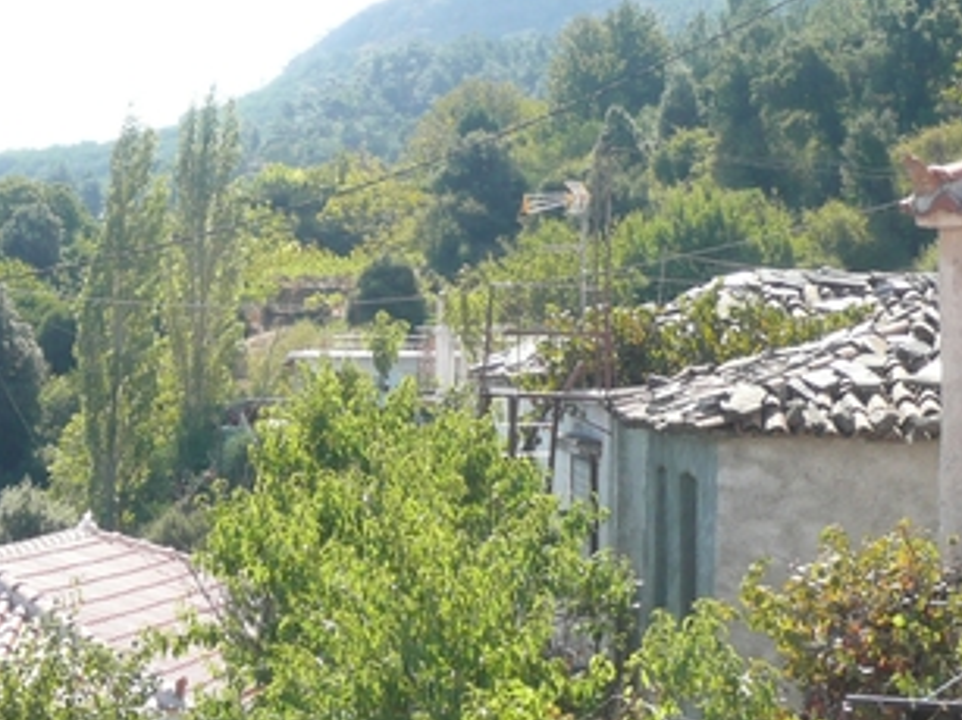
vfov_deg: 10.8
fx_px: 3806
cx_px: 222
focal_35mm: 137
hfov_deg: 14.3
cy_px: 316
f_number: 4.4
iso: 100
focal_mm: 9.5
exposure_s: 1/200
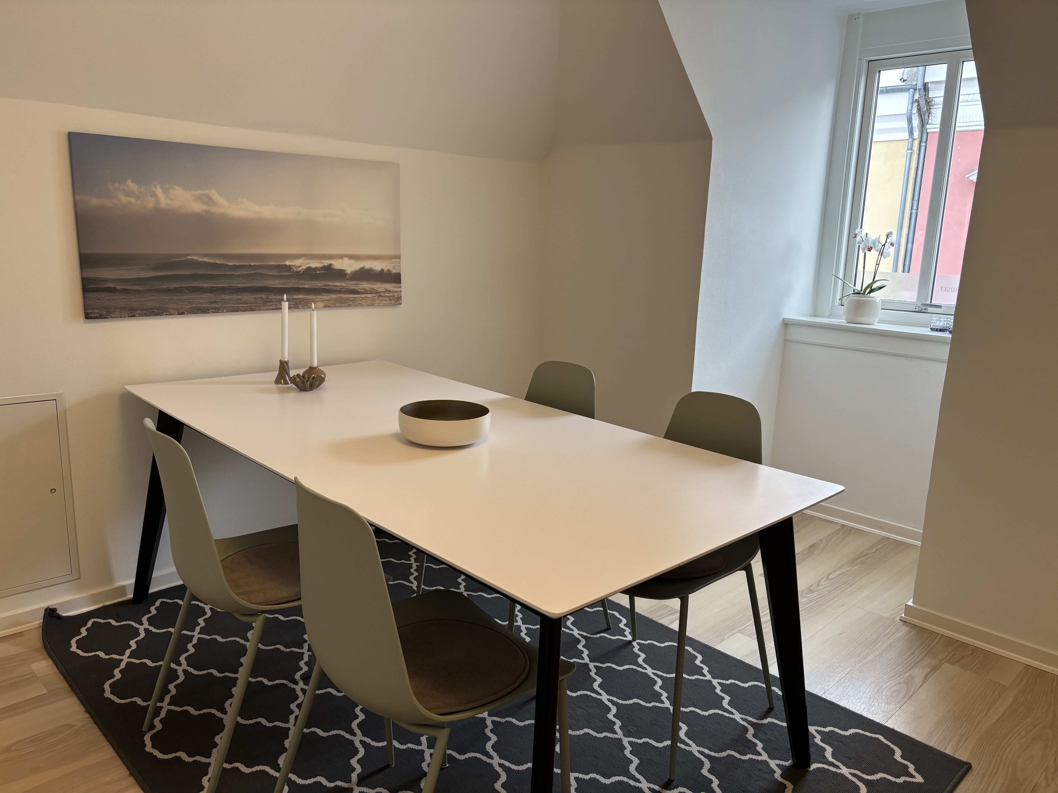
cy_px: 396
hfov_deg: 67.3
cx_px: 529
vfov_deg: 53.1
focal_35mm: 26
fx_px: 795
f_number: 1.6
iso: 80
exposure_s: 1/100
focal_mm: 5.96
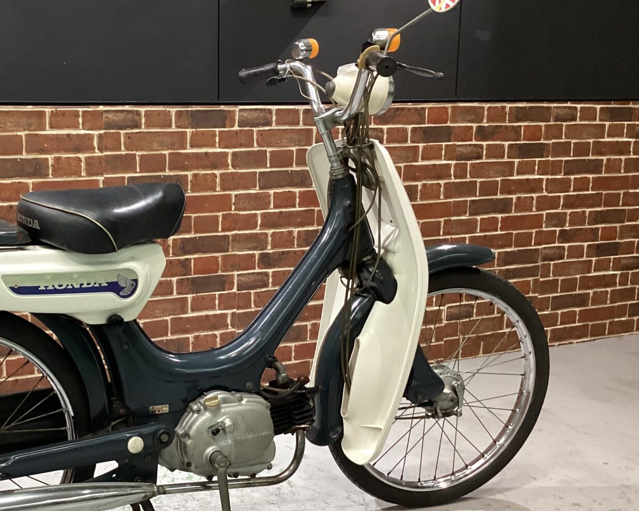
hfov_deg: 38.7
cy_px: 301
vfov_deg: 32.0
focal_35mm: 47
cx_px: 174
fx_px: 889
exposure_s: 1/60
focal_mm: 3.3
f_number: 2.4
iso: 320
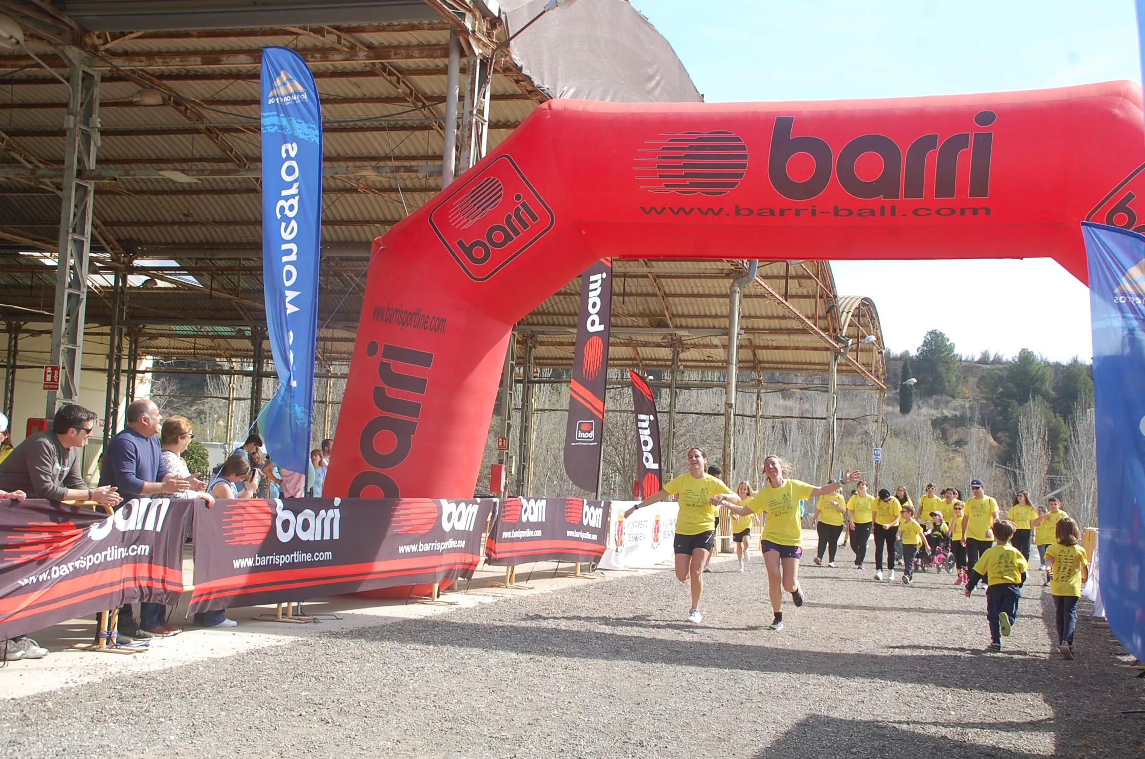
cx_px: 572
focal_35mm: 48
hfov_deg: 41.2
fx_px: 1524
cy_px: 380
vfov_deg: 28.0
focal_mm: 32
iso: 200
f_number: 8
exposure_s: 1/250
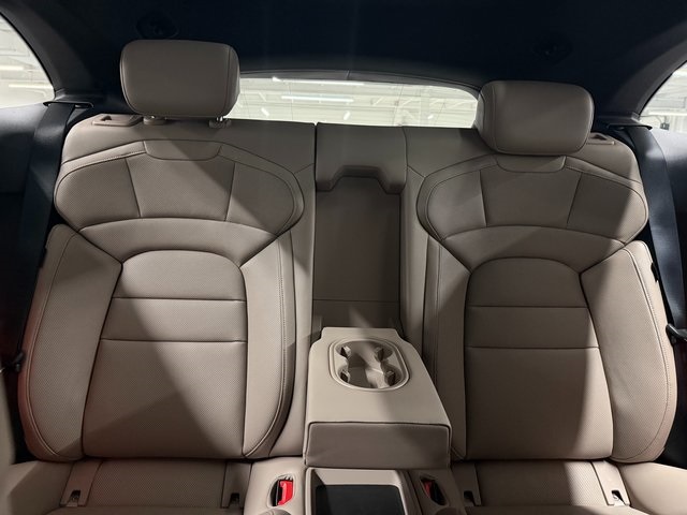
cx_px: 344
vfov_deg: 56.8
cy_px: 258
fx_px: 476
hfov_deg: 71.6
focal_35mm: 24
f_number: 1.78
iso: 640
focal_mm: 6.76
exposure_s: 1/60
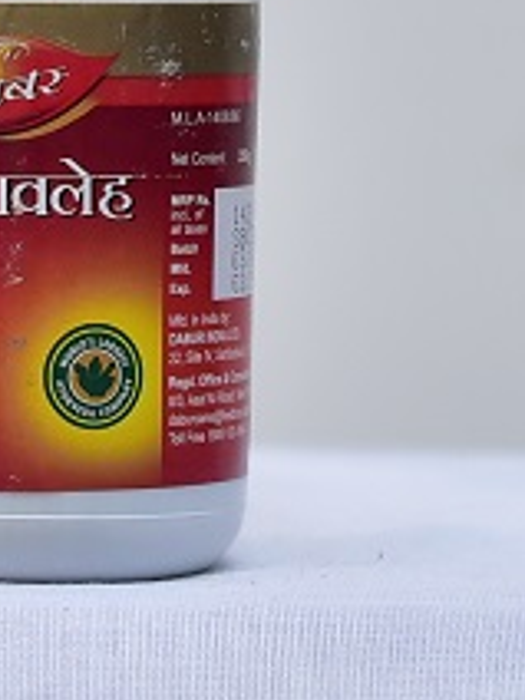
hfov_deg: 10.0
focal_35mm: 148
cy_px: 234
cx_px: 23
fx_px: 2993
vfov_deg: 13.3
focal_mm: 62
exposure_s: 1/125
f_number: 4
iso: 1250
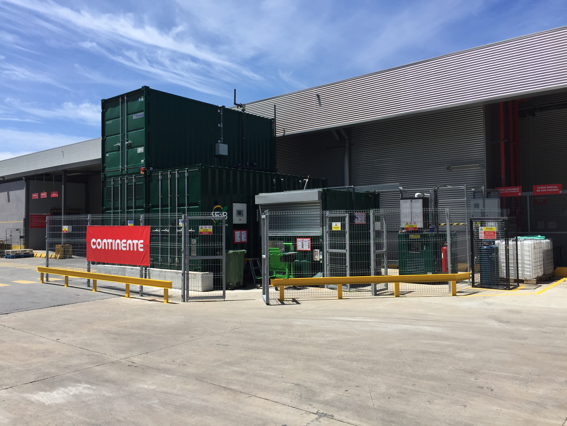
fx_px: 475
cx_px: 284
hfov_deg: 61.7
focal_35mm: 29
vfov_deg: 48.2
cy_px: 213
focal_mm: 4.15
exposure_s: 1/1799
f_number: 2.2
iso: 32
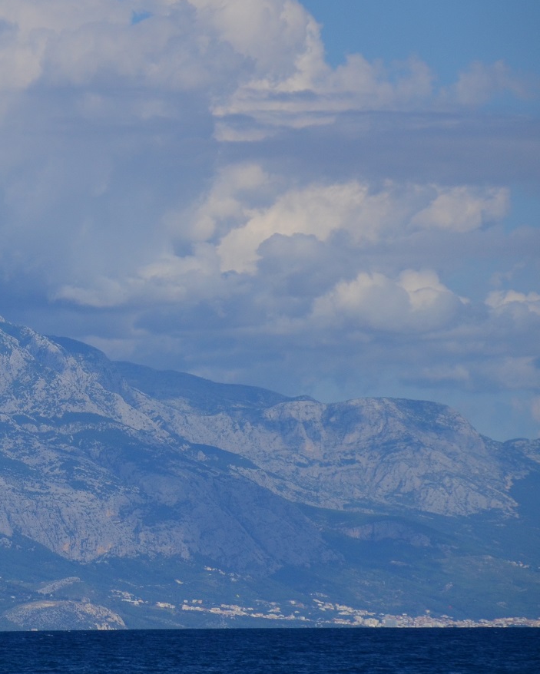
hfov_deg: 4.4
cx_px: -116
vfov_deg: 5.6
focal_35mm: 347
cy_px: 268
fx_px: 6929
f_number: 6
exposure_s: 1/2500
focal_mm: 110
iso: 180
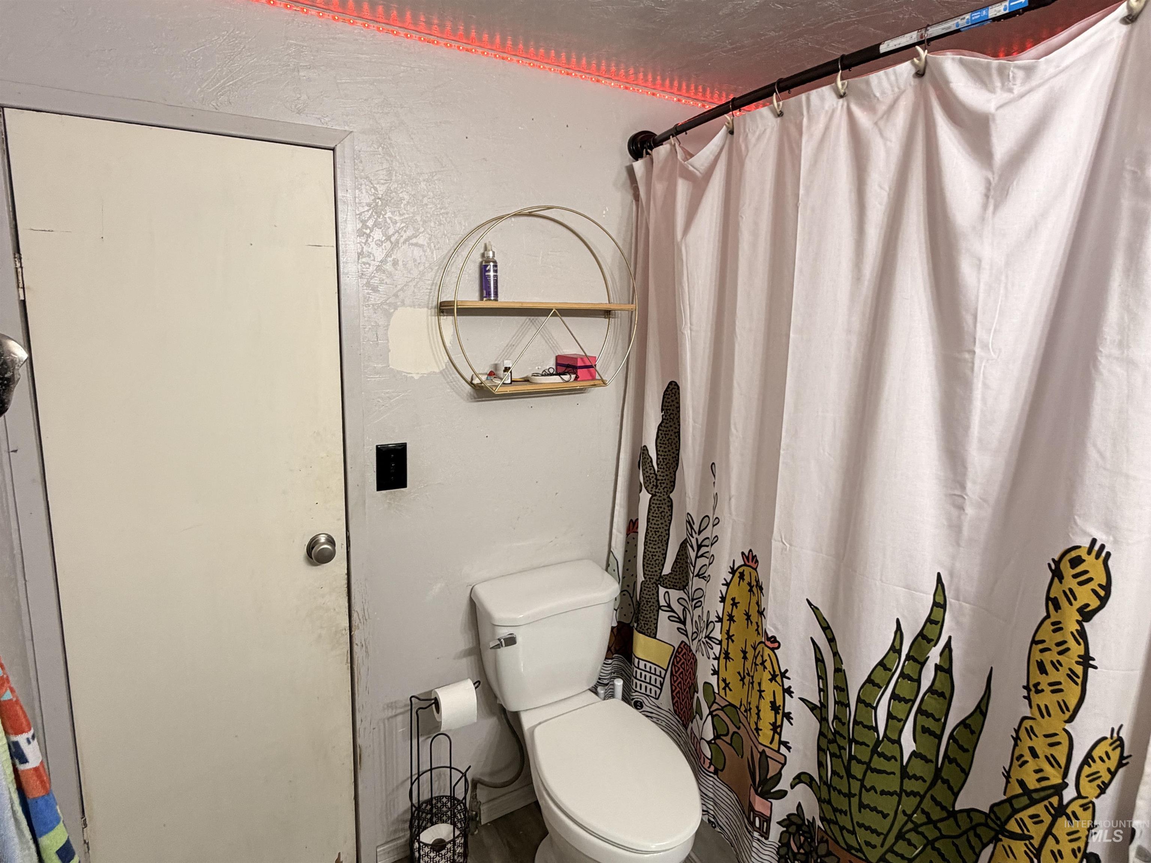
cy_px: 432
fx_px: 465
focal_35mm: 14
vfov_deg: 85.7
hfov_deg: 102.1
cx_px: 576
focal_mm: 2.22
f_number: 2.2
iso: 200
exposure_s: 1/60
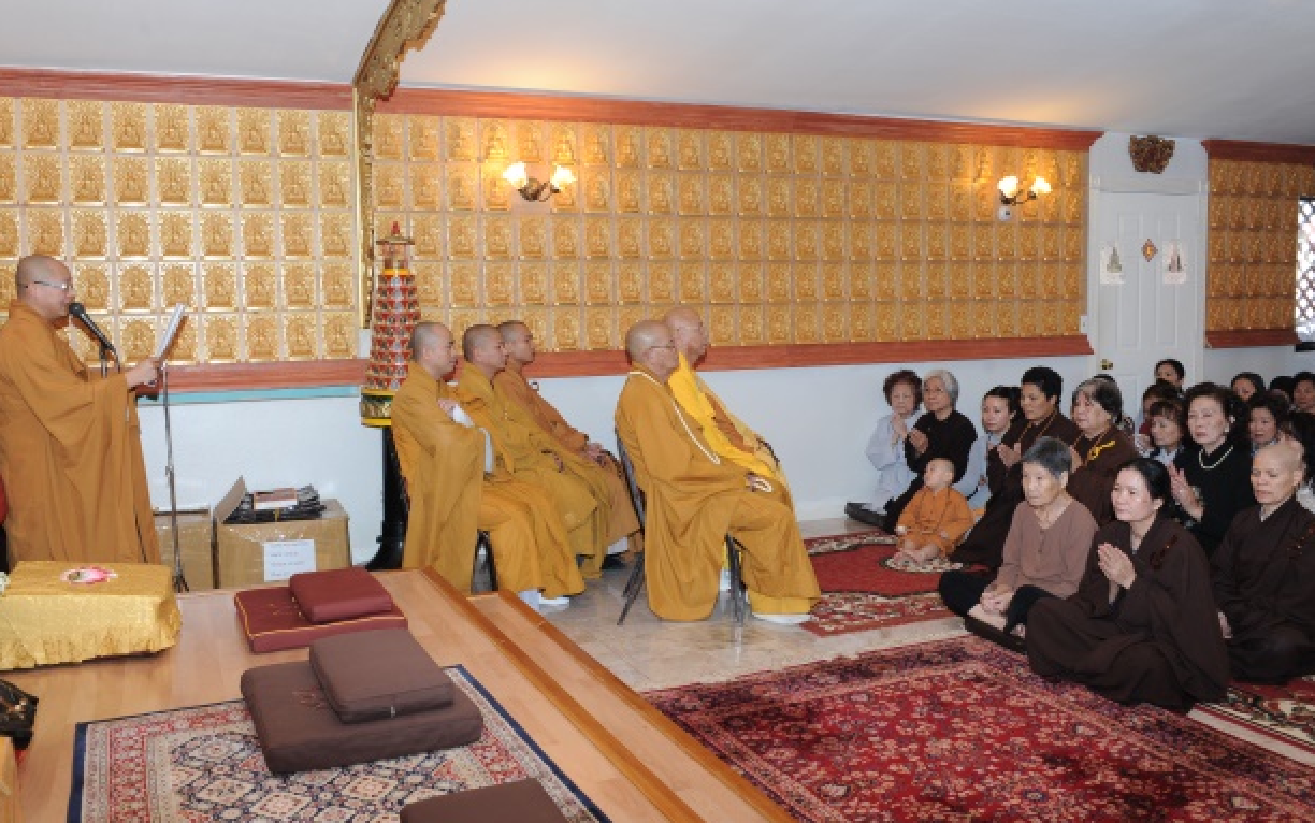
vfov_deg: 38.3
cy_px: 386
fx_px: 1183
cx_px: 649
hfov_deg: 58.1
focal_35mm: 33
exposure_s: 1/40
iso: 400
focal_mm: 31
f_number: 6.3
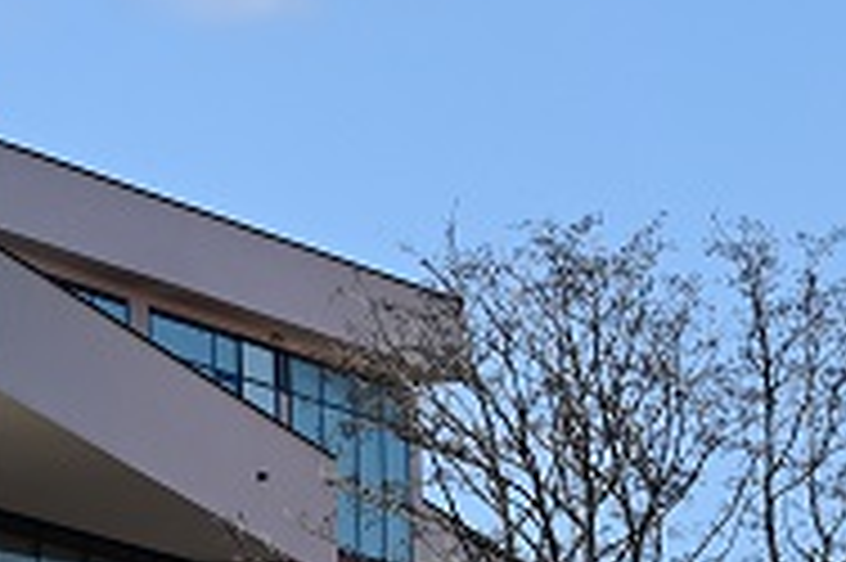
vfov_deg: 2.5
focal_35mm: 556
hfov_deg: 3.7
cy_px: 922
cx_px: -369
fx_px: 13054
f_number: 6.3
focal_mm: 110
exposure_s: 1/640
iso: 100
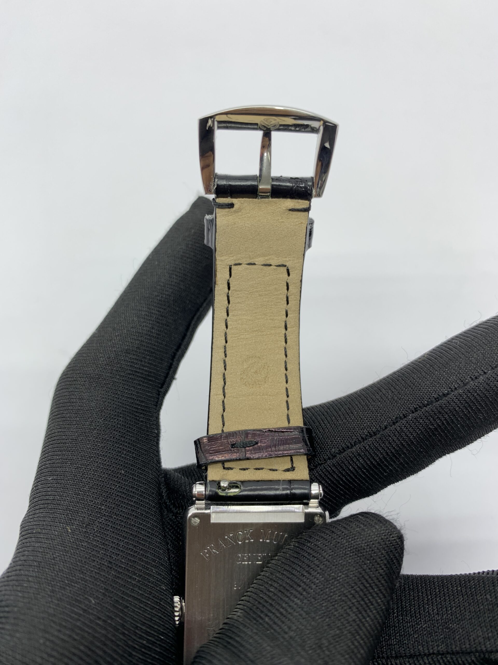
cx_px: 249
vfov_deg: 67.3
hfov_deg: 53.1
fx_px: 499
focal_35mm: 26
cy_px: 332
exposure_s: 1/100
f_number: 1.8
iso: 40
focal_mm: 4.25
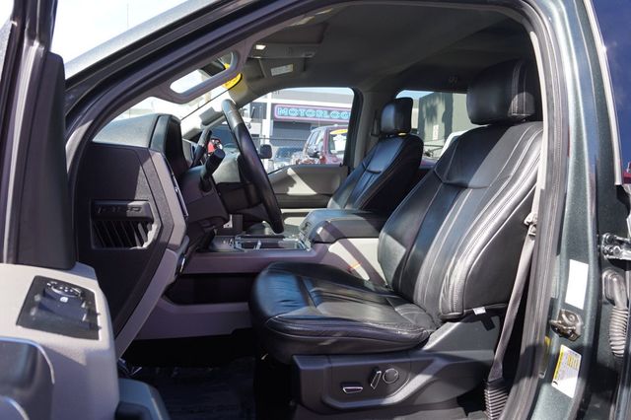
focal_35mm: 24
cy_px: 210
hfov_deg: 73.8
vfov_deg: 53.1
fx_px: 420
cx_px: 316
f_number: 5.6
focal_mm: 16
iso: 100
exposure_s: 1/80
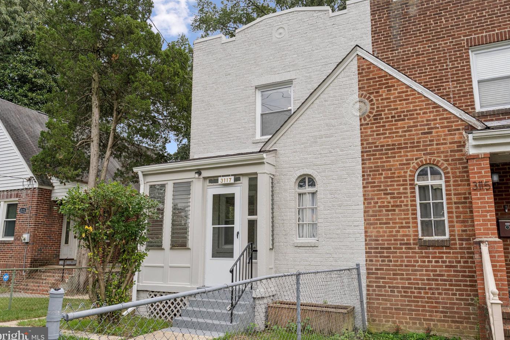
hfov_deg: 63.7
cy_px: 170
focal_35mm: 29
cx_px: 255
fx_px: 411
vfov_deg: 45.0
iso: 250
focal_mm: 28
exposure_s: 1/320
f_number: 8
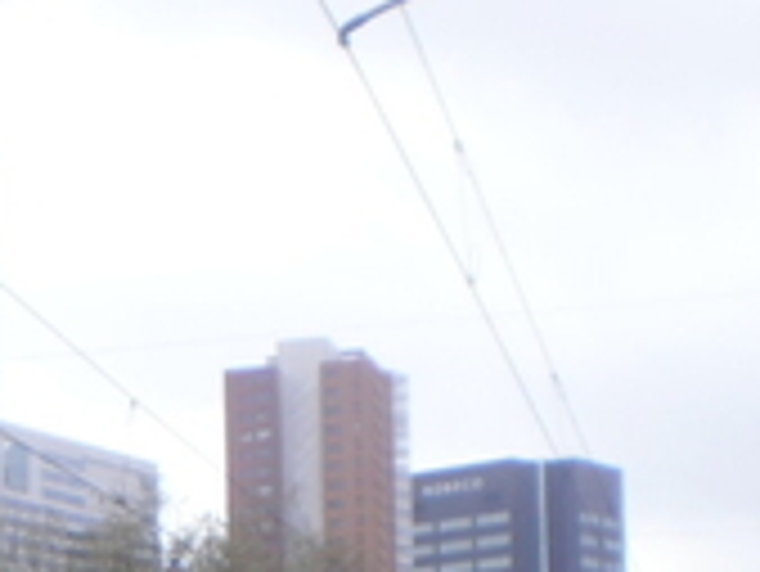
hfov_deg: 14.5
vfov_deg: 11.1
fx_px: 2812
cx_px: -324
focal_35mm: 128
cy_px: 896
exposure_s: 1/320
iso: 100
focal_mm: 6.3
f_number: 4.6
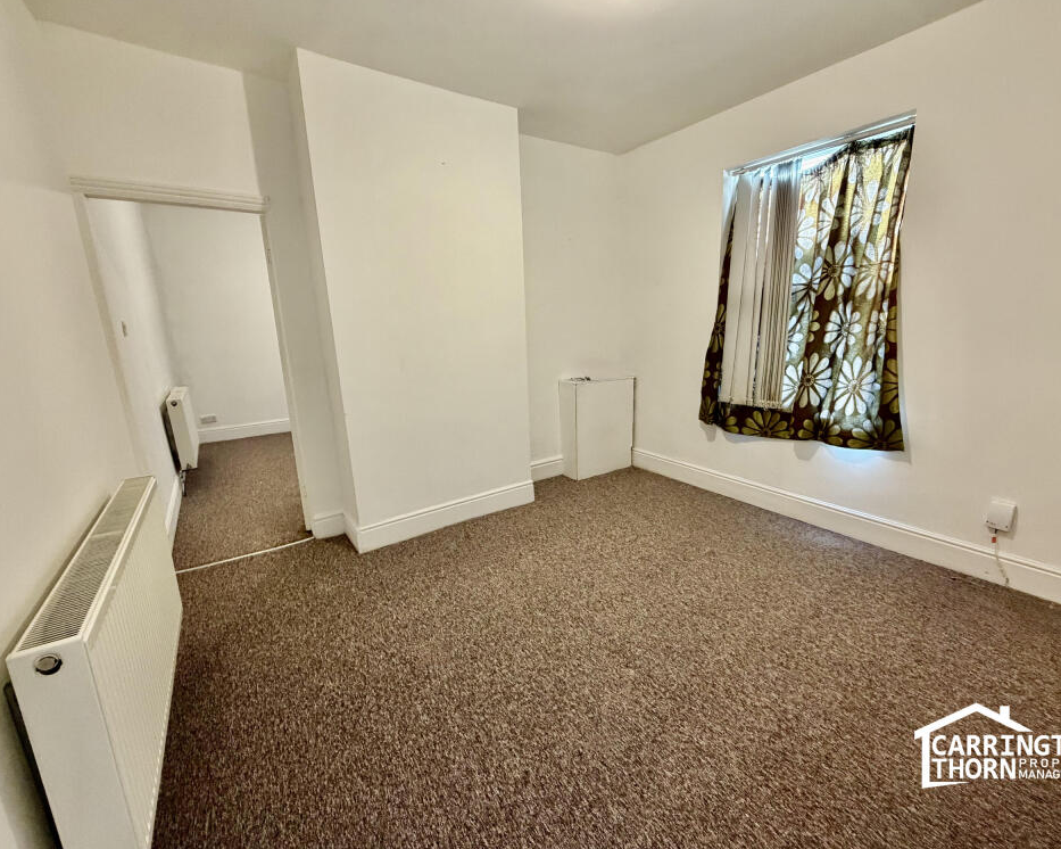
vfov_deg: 84.0
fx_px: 471
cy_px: 422
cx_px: 544
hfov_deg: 96.8
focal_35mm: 15
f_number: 2.2
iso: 400
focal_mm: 2.22
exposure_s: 1/50
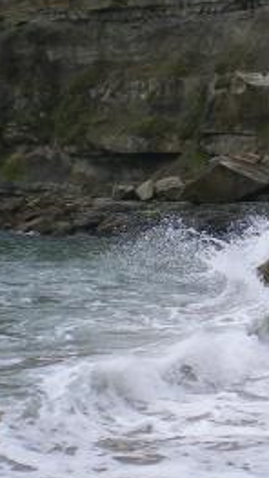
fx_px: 1052
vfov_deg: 25.6
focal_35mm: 83
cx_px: 345
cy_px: 251
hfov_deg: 14.0
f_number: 3.1
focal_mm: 6.3
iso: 64
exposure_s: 1/200
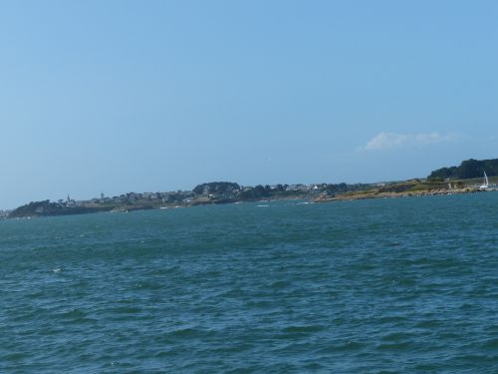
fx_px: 1280
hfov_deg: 22.0
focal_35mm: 89
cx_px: 249
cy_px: 187
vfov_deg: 16.6
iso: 100
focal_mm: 16
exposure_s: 1/1300
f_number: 4
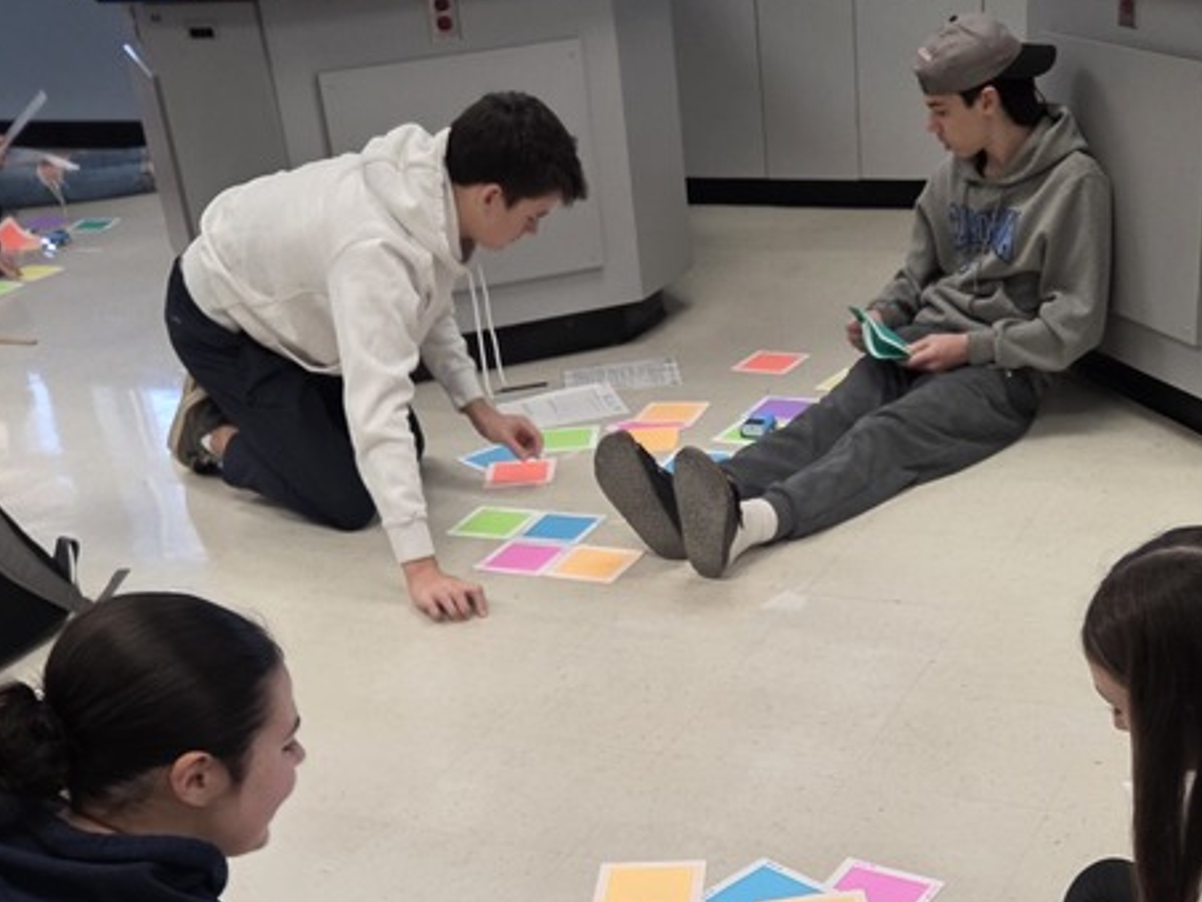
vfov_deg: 27.1
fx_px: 1806
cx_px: 748
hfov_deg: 36.6
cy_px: 812
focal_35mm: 52
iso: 320
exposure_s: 1/120
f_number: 1.8
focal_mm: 5.4
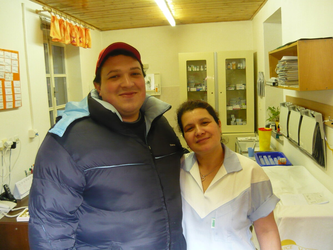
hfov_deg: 55.4
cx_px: 166
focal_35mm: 33
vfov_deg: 42.9
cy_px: 125
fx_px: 317
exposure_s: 1/30
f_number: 2.8
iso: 500
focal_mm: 5.5
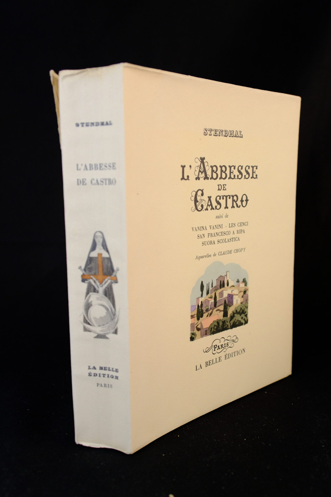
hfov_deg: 45.0
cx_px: 166
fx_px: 400
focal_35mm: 29
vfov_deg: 63.7
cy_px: 248
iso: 1250
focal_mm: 19.6
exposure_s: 1/100
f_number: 3.5
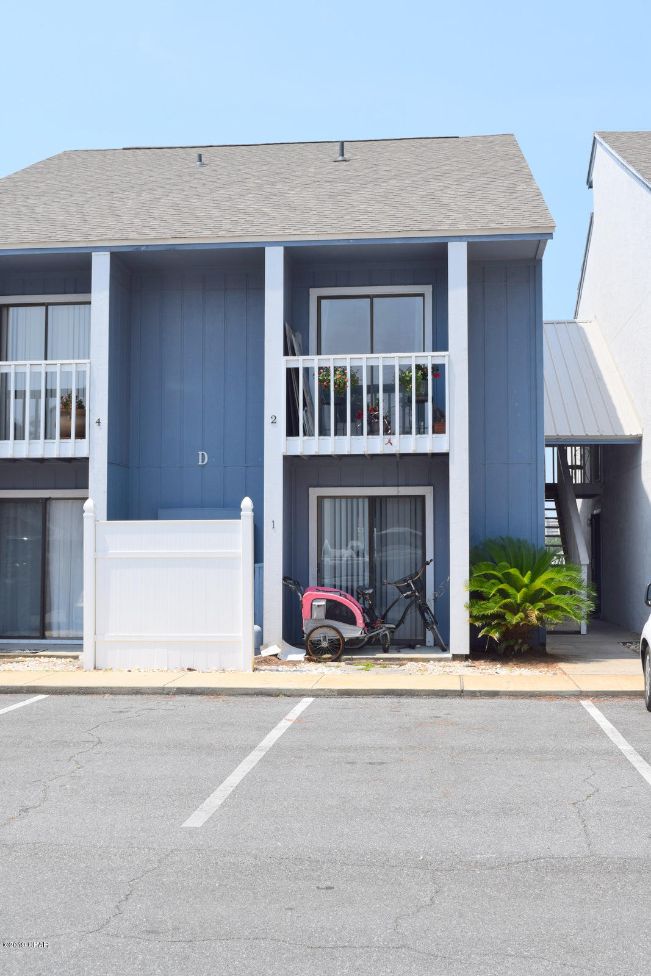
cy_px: 488
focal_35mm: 44
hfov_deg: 30.9
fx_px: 1180
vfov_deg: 45.0
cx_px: 326
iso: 200
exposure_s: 1/400
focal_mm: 29
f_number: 10
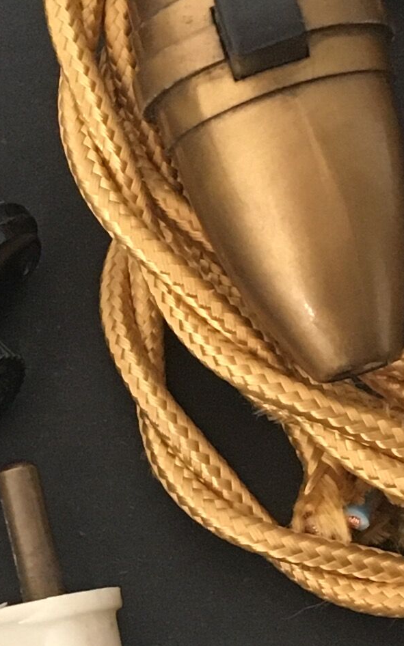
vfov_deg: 15.8
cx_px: -45
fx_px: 2308
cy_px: 522
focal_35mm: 131
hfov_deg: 9.9
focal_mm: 4.15
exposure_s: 1/25
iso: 200
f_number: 2.2
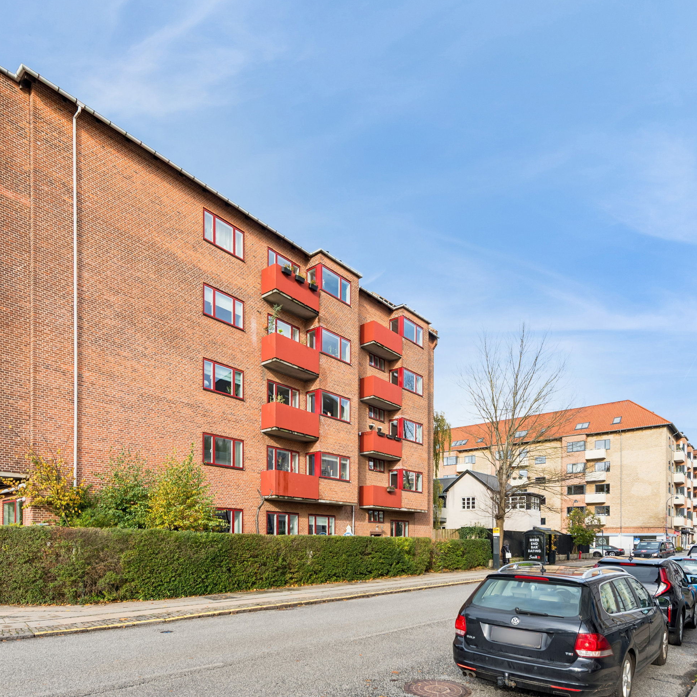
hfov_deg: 72.1
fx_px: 478
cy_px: 354
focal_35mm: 21
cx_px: 339
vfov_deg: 72.1
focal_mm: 16
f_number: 8
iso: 100
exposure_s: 1/60
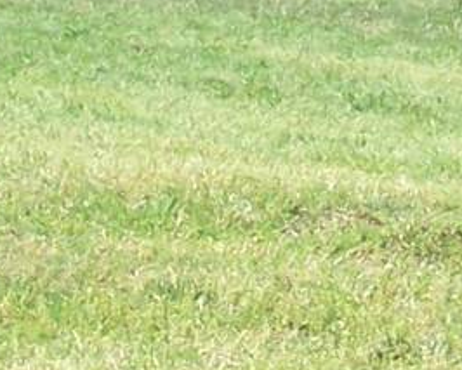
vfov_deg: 2.4
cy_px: -377
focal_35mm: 634
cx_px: 839
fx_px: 8672
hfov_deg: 3.0
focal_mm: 18
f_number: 5.6
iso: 80
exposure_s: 1/180
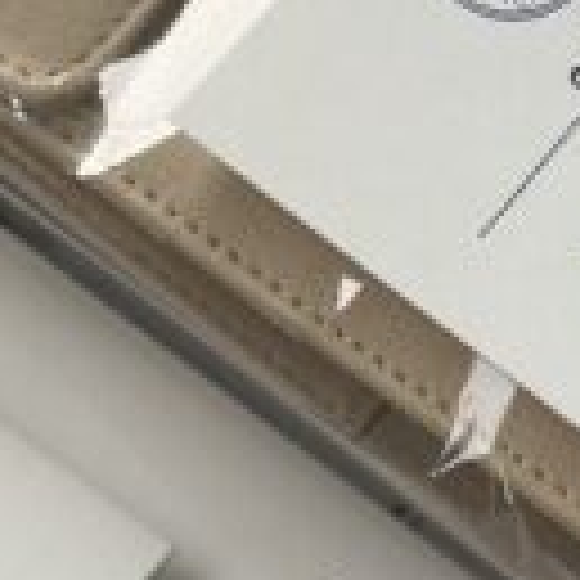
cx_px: 310
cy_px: 767
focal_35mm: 188
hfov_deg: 9.3
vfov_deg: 9.1
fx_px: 3564
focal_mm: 6.86
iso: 64
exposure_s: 1/167
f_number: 1.78
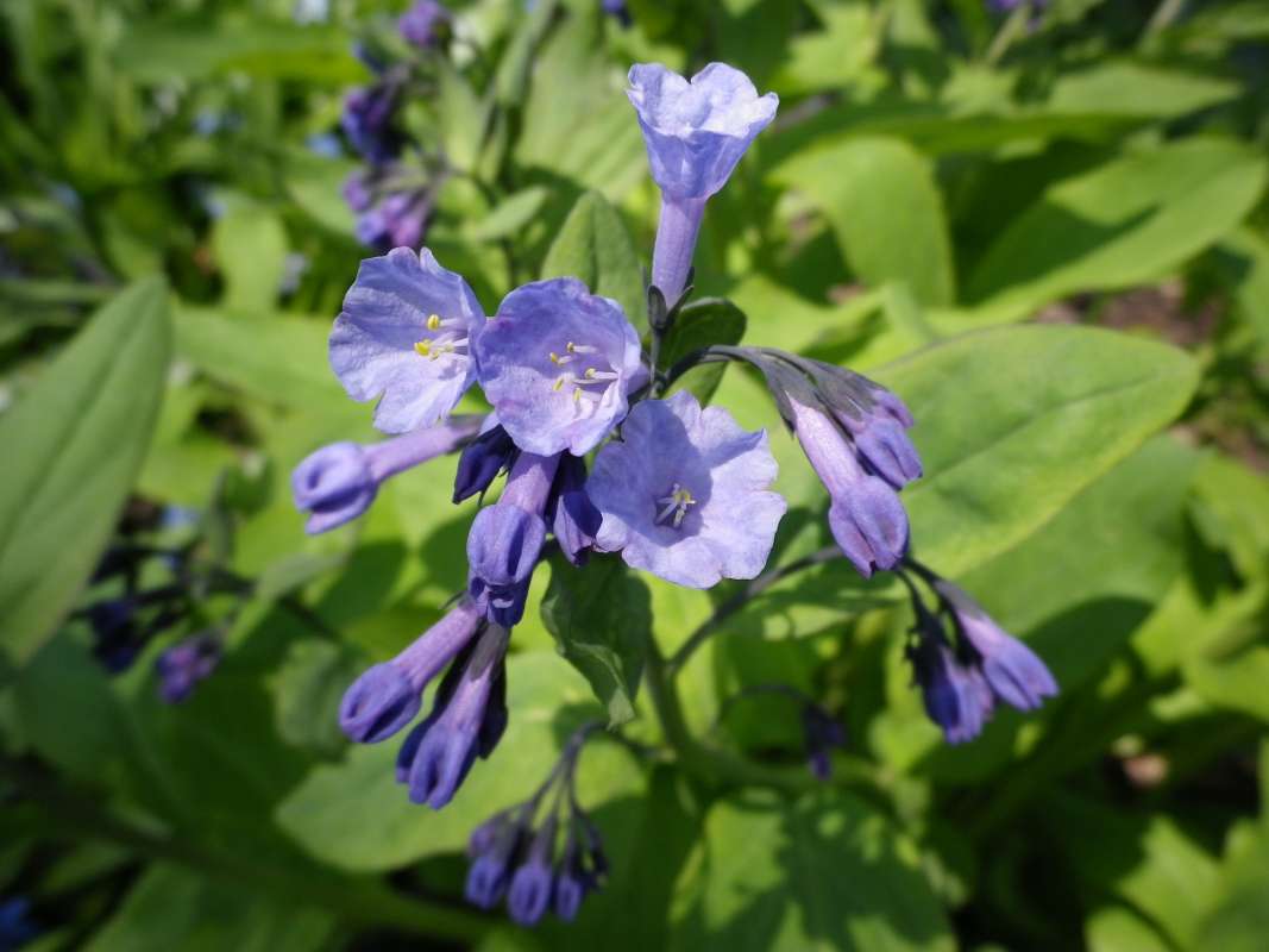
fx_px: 1283
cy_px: 476
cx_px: 634
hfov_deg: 52.6
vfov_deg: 40.7
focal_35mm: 35
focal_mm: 6.36
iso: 80
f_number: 3.9
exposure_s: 1/320
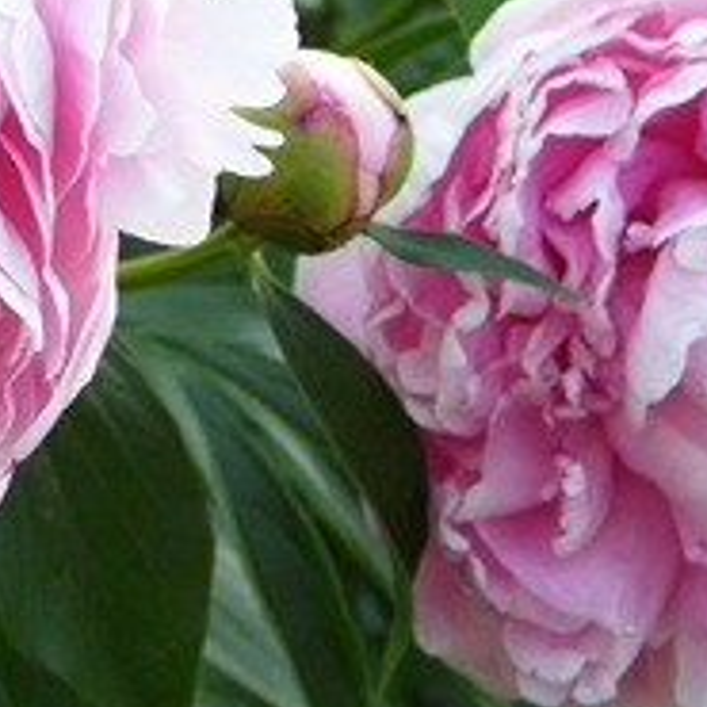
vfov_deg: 15.4
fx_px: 2588
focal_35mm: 112
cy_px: 94
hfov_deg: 15.4
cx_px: 76
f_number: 3
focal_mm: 7.6
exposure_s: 1/180
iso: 80
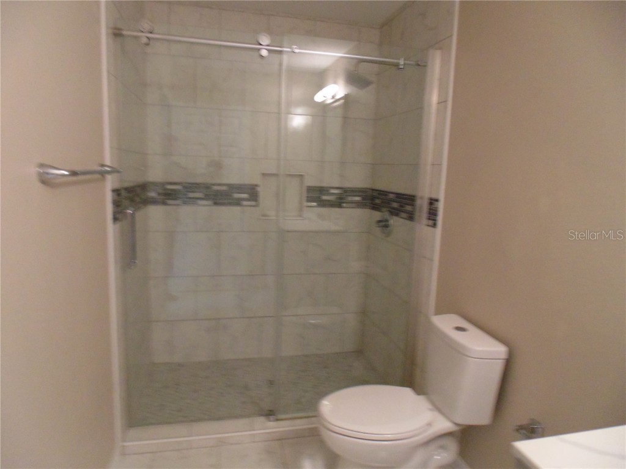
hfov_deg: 76.4
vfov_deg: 61.1
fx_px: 398
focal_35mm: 22
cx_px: 313
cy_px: 234
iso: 400
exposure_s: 1/30
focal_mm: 4
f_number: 3.1
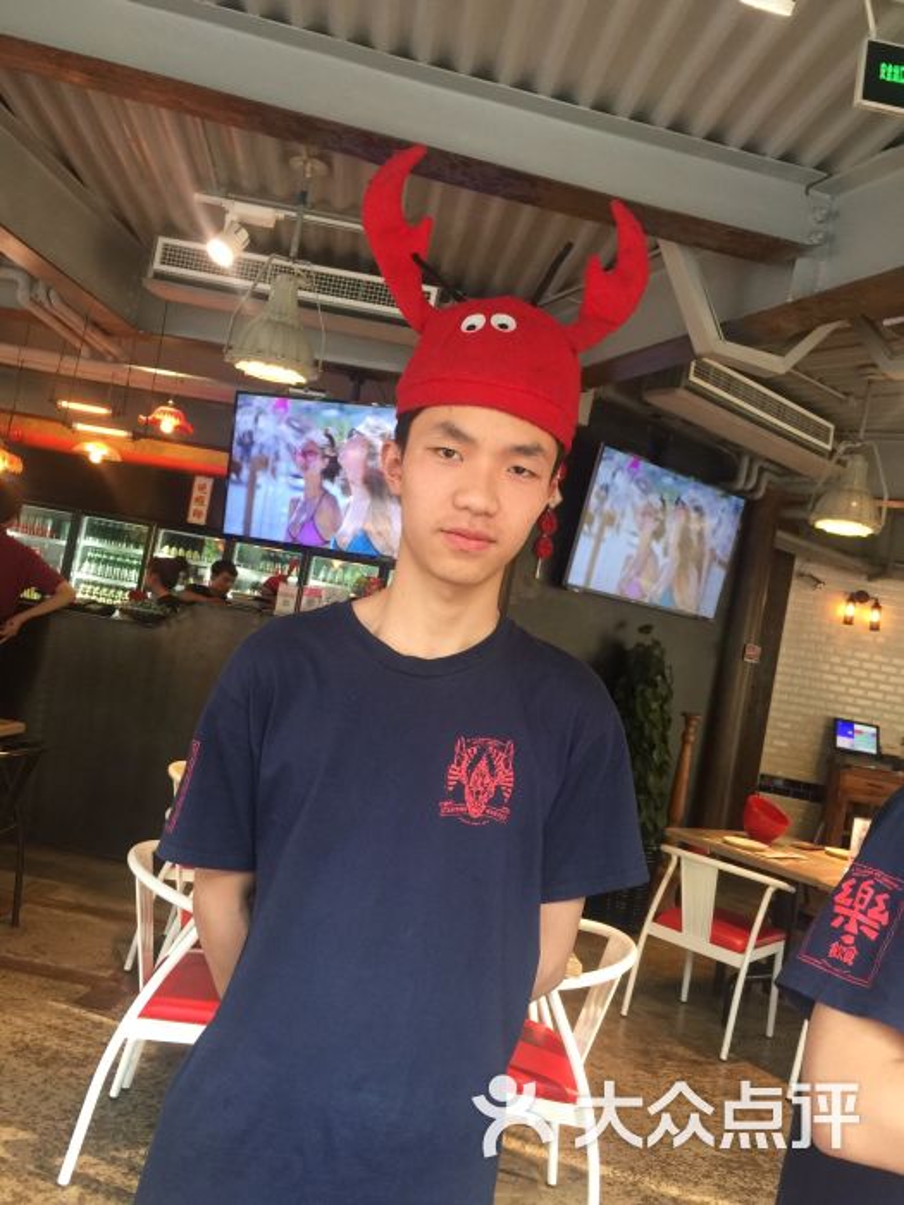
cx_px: 452
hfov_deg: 48.2
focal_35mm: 29
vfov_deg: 61.7
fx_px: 1010
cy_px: 602
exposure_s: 1/33
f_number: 2.2
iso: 64
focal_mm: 4.15
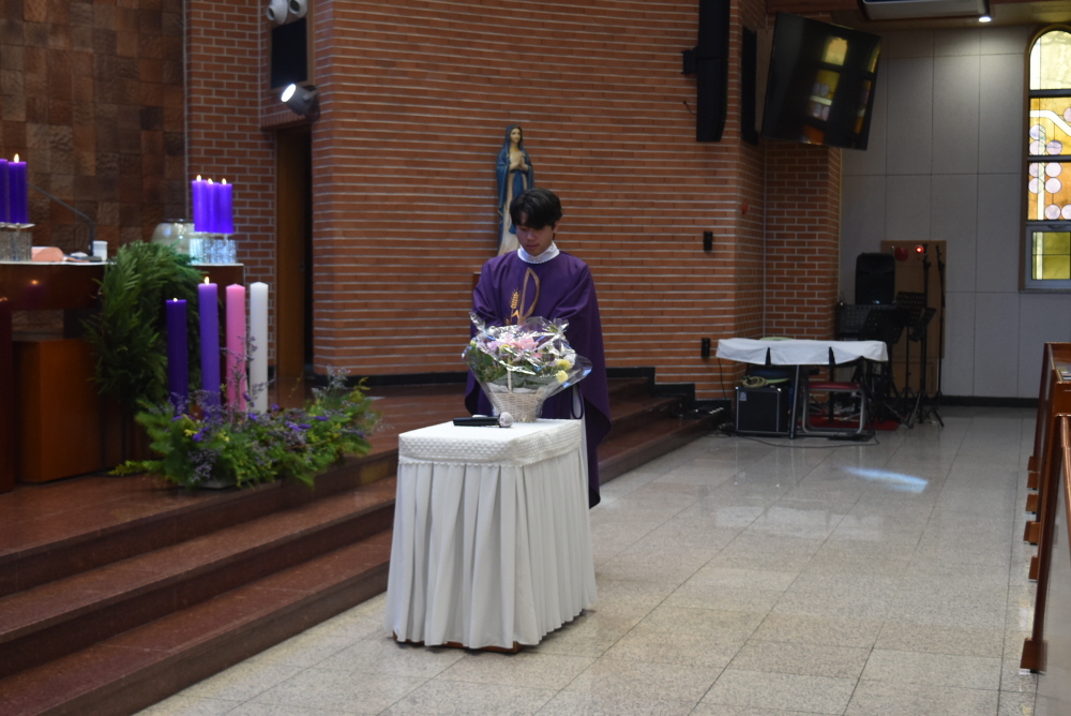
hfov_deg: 38.9
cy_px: 358
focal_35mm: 51
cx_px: 536
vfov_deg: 26.5
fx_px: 1518
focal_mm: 34
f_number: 4.5
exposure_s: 1/60
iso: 450
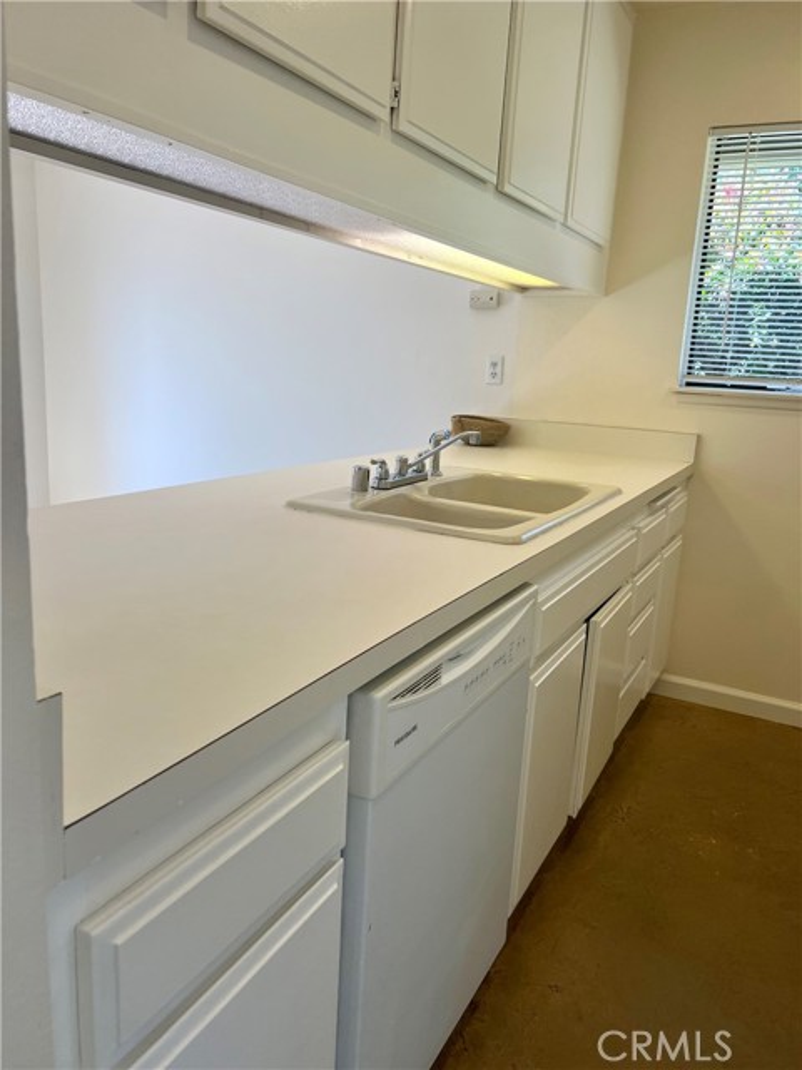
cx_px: 401
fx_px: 803
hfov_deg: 53.1
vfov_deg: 67.3
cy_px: 535
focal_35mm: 26
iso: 50
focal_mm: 5.7
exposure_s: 1/254
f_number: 1.5
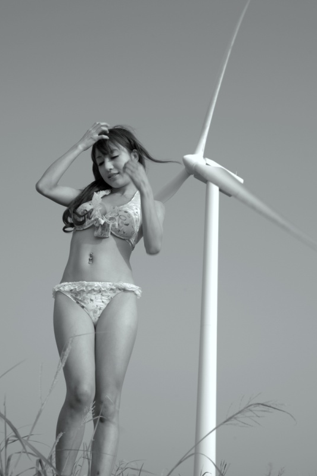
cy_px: 229
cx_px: 154
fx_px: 661
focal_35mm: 50
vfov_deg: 39.6
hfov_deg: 27.0
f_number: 10
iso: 100
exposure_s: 1/80
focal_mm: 40
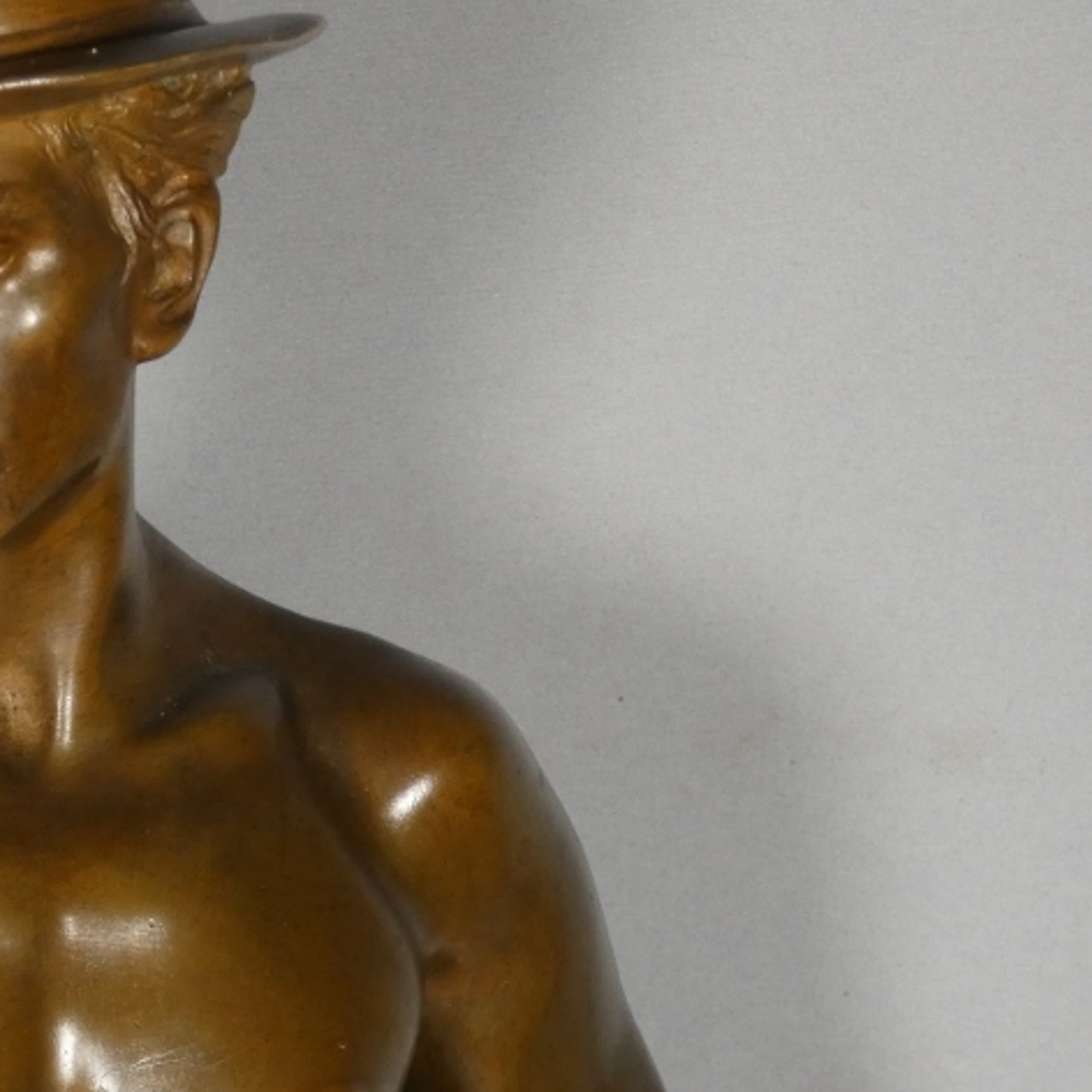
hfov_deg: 10.9
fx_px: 5675
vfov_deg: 11.0
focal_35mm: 159
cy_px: 530
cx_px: 32
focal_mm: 14.8
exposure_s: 1/125
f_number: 4.5
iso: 320
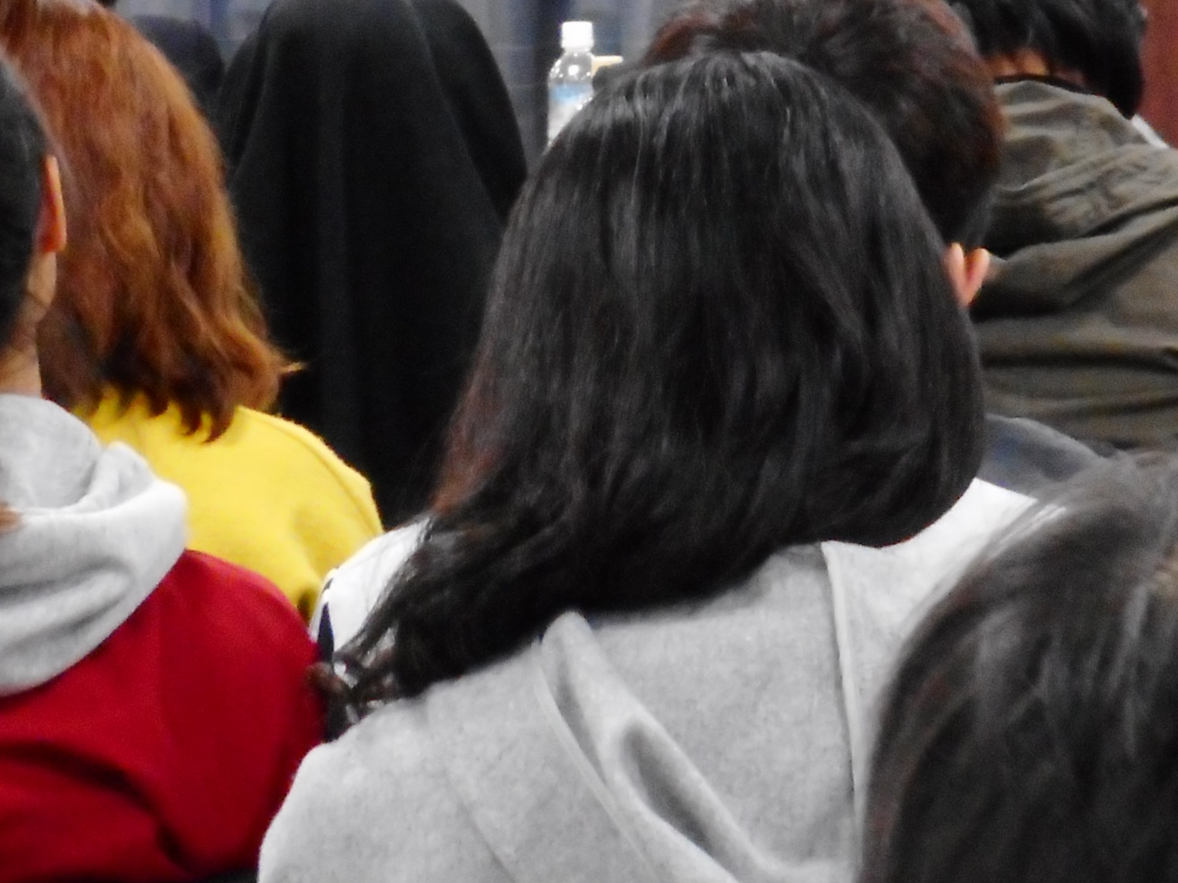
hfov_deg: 6.2
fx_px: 10890
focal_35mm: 320
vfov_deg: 4.6
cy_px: -130
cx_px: 1183
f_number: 5.9
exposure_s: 1/20
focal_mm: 20.9
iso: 800
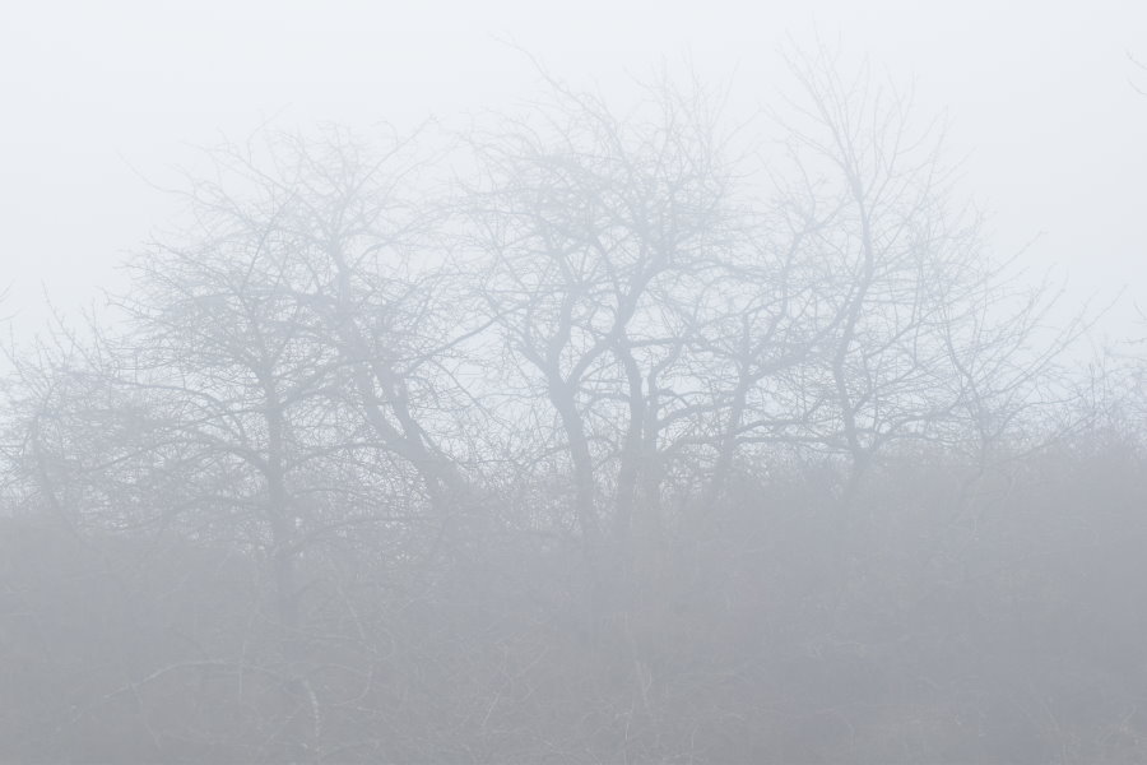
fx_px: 4301
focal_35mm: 135
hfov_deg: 15.2
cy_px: 382
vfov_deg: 10.2
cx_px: 574
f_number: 9
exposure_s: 1/160
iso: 400
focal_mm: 90
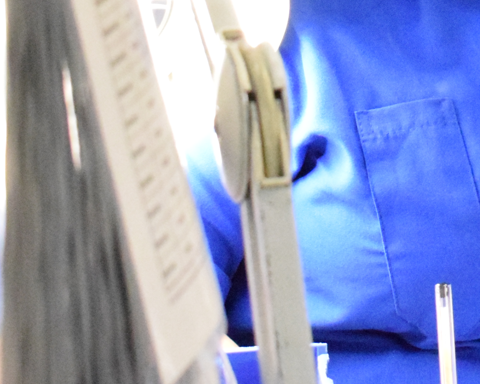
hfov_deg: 11.3
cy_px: -120
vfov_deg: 9.2
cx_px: 695
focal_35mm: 165
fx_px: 2341
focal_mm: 31
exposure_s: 1/640
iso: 12800
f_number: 5.6
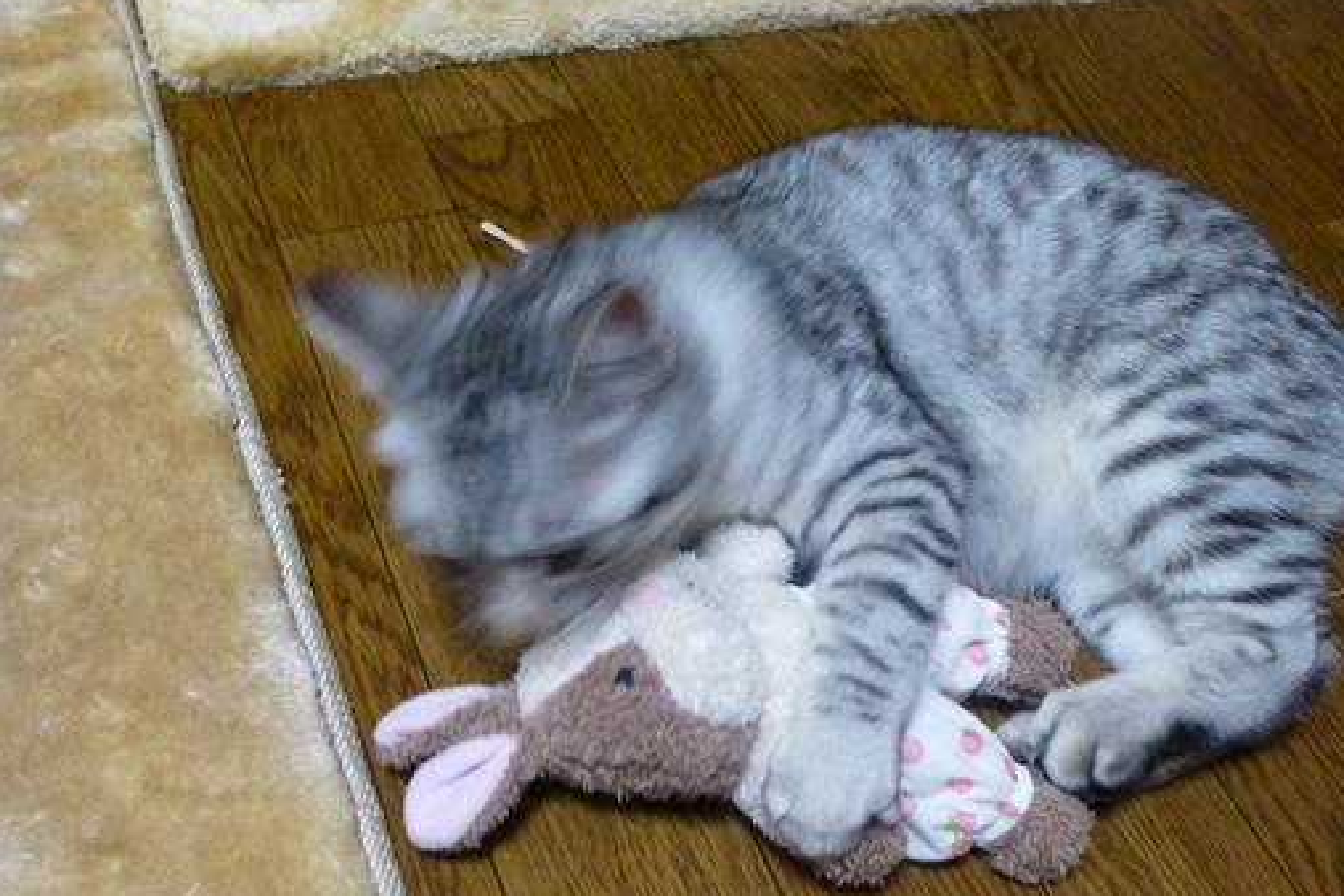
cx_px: 676
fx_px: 1531
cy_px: 437
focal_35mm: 41
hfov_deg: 47.4
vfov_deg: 32.6
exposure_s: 1/8
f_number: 3.7
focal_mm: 6.9
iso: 800
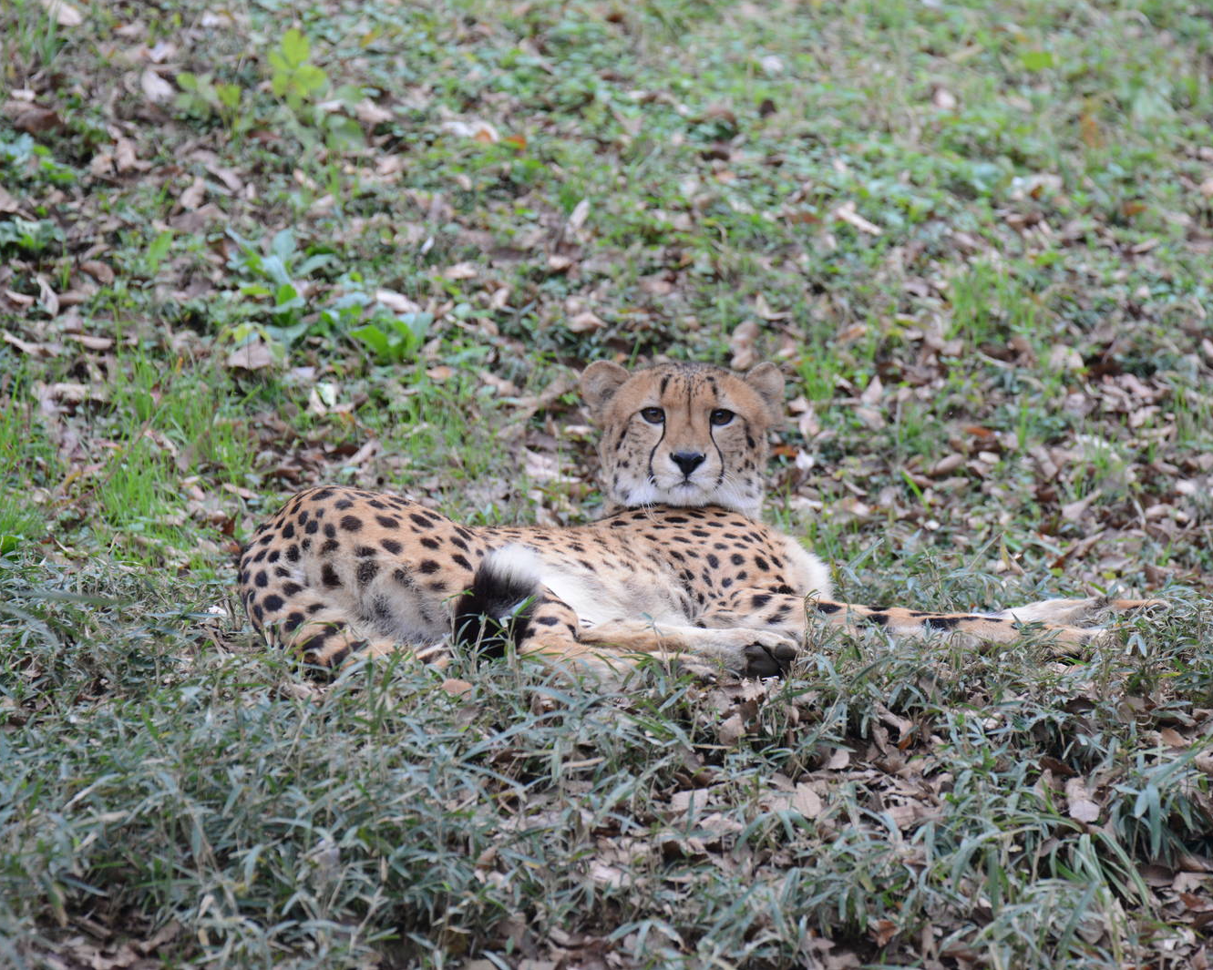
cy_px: 485
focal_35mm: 677
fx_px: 24306
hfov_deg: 2.9
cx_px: 690
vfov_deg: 2.3
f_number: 8
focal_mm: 600
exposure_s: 1/250
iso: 1000
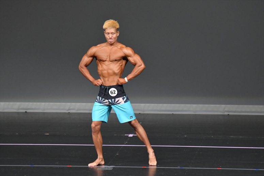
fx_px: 2309
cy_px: 88
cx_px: 132
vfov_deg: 4.4
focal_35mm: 315
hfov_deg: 6.5
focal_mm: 210
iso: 4000
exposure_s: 1/400
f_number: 5.6
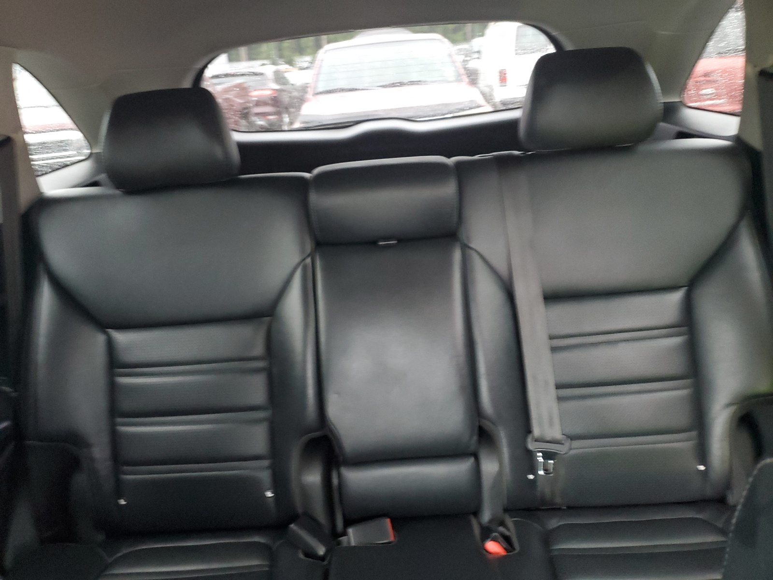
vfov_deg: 53.1
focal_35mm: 26
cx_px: 386
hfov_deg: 67.3
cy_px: 290
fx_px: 581
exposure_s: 1/30
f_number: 1.5
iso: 336
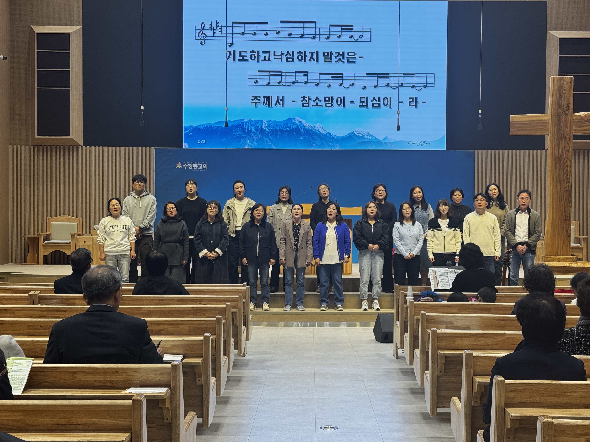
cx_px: 324
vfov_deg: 27.0
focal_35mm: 54
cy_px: 219
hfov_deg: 35.5
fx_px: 920
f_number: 1.78
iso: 64
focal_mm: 6.76
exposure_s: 1/120
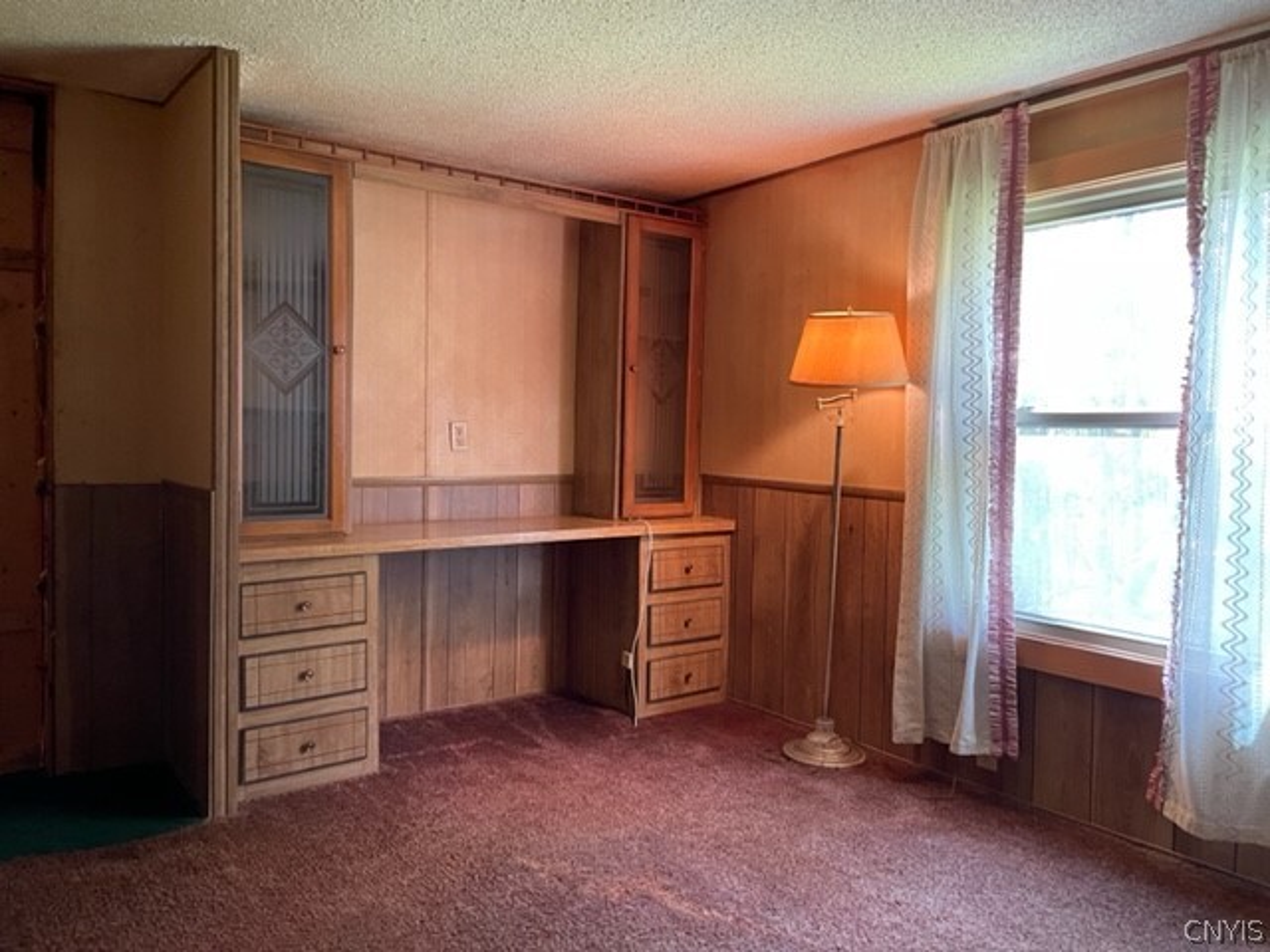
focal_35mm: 26
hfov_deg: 67.3
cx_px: 635
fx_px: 954
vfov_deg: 53.1
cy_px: 476
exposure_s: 1/60
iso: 400
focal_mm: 4.2
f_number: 1.6
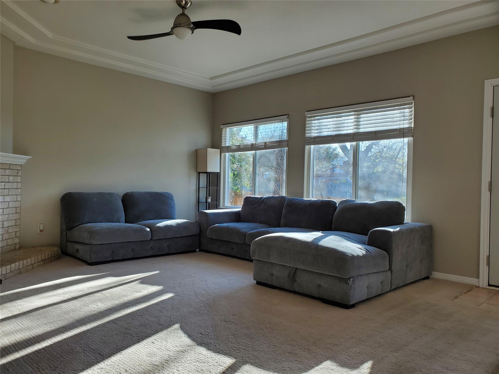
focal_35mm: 26
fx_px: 375
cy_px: 187
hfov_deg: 67.3
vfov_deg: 53.1
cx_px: 250
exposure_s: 1/107
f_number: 2.4
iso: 50
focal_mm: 4.3
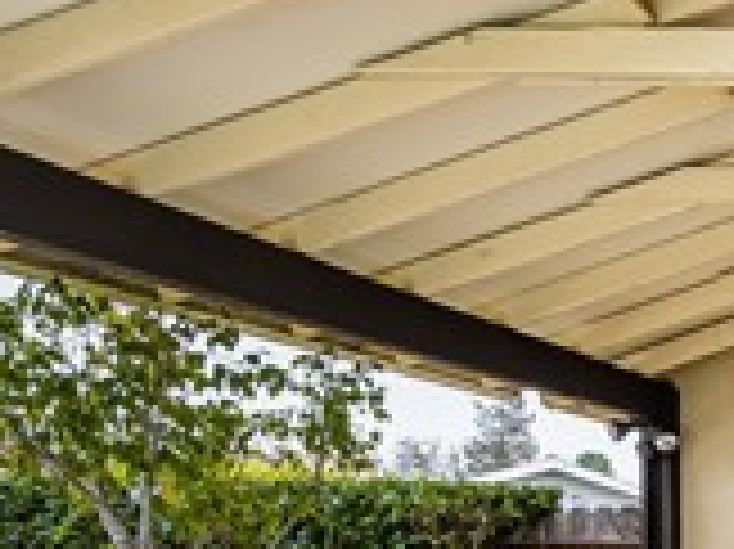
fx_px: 1123
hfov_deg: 24.9
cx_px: 1171
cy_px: 506
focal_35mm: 53
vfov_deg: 26.5
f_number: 9
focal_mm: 14
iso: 100
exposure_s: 1/80
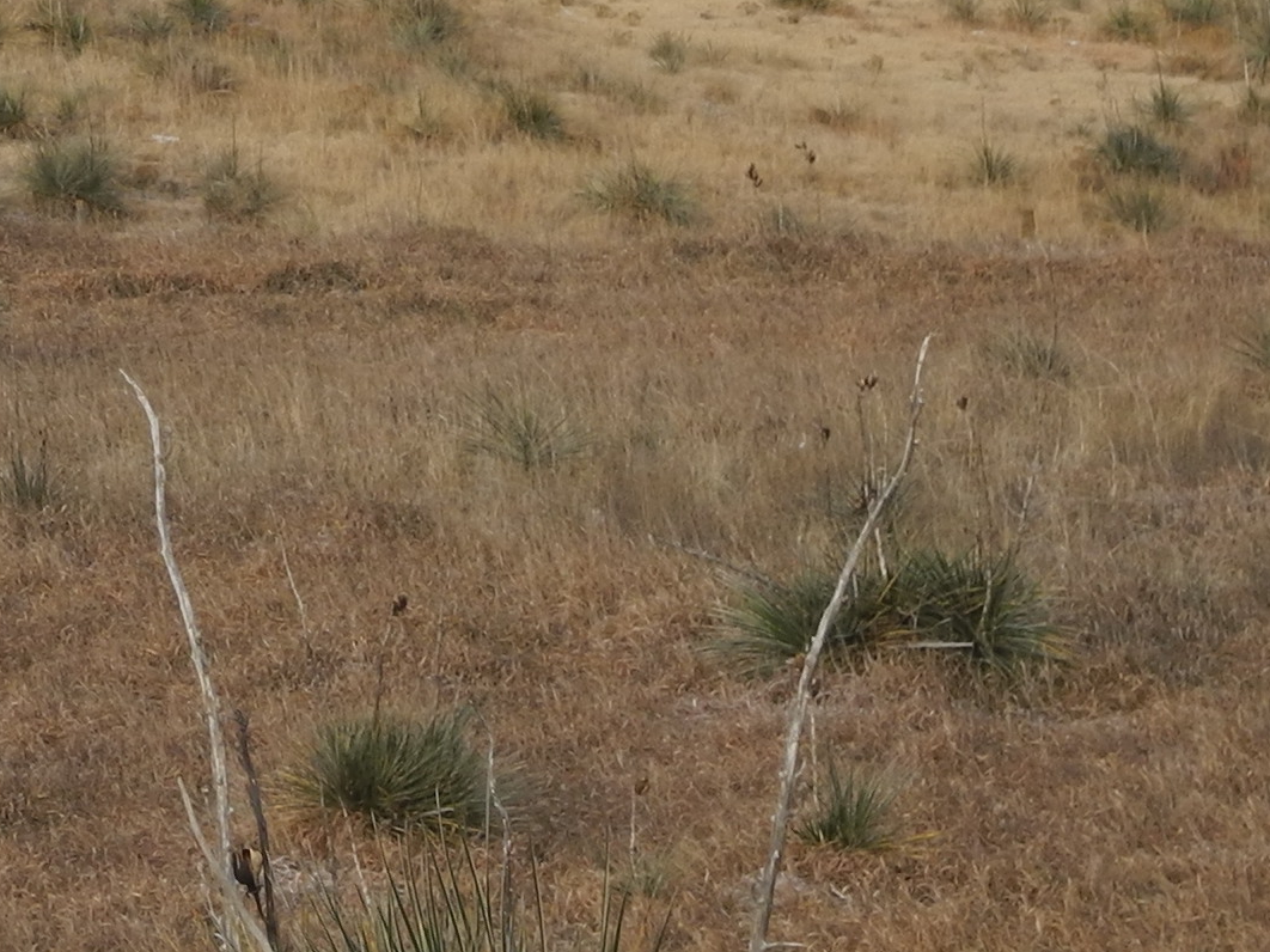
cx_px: -331
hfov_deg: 6.7
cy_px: -419
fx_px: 10711
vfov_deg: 5.1
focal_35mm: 292
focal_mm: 18.1
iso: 100
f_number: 4
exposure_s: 1/500
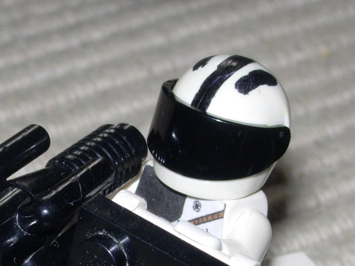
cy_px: 228
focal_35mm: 166
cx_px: 119
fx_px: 1702
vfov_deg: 8.9
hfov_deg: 11.9
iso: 79
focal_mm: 12.7
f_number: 5.9
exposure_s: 1/64
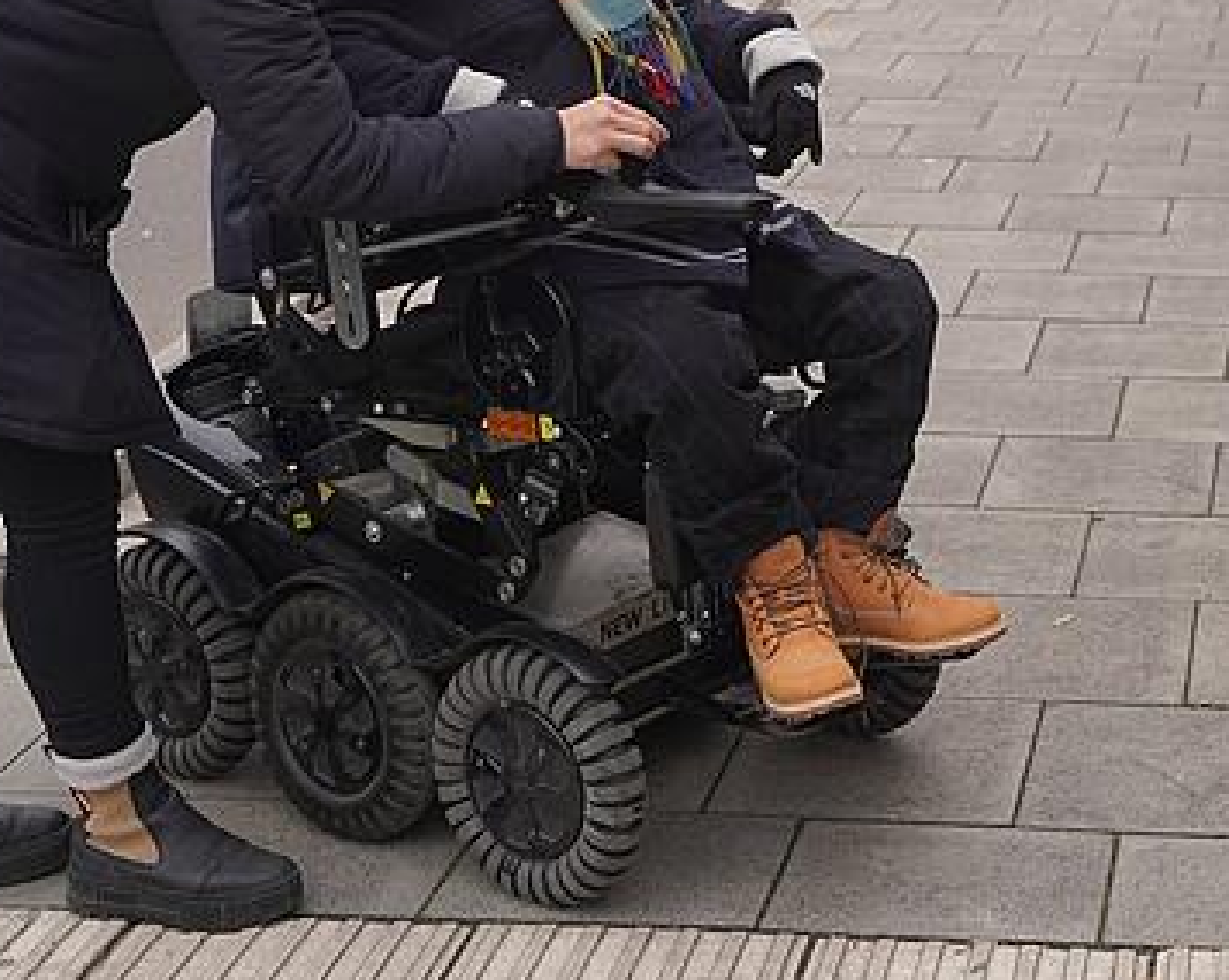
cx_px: 1184
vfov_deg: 20.1
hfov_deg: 24.4
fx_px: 2725
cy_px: 160
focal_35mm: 75
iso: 160
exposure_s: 1/160
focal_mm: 35
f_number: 4
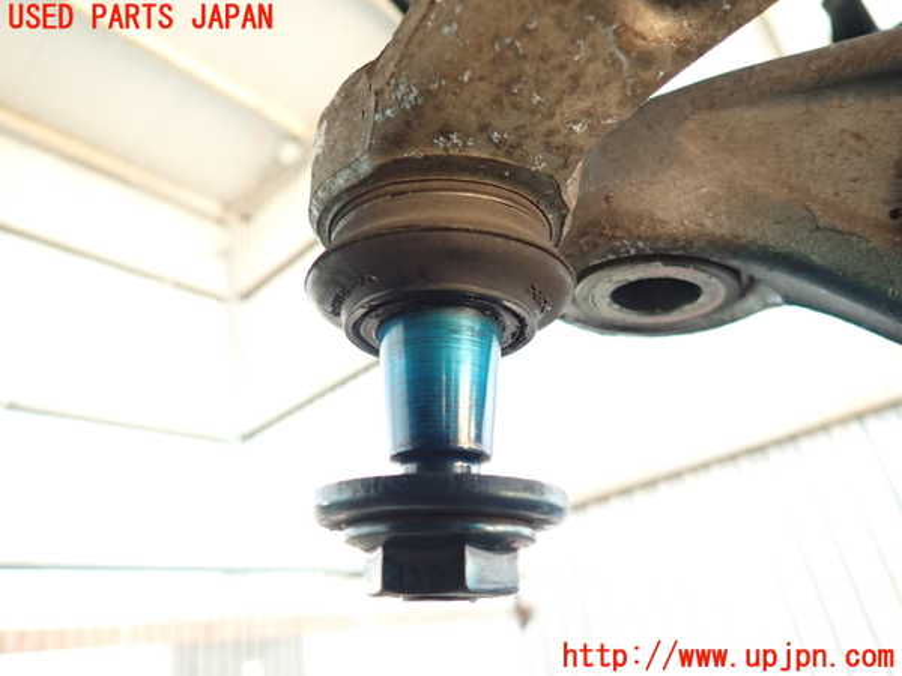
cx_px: 451
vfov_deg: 54.9
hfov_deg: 69.4
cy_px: 338
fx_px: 651
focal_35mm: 25
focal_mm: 4.5
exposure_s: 1/30
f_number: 2
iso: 200
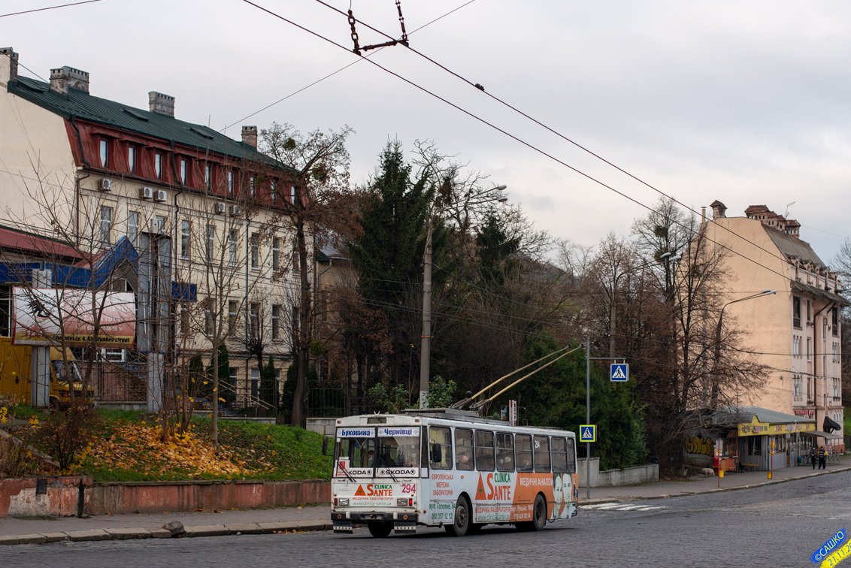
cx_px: 427
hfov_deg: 37.5
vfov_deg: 25.5
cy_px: 276
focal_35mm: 53
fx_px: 1253
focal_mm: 50
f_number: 3.5
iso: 250
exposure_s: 1/1000
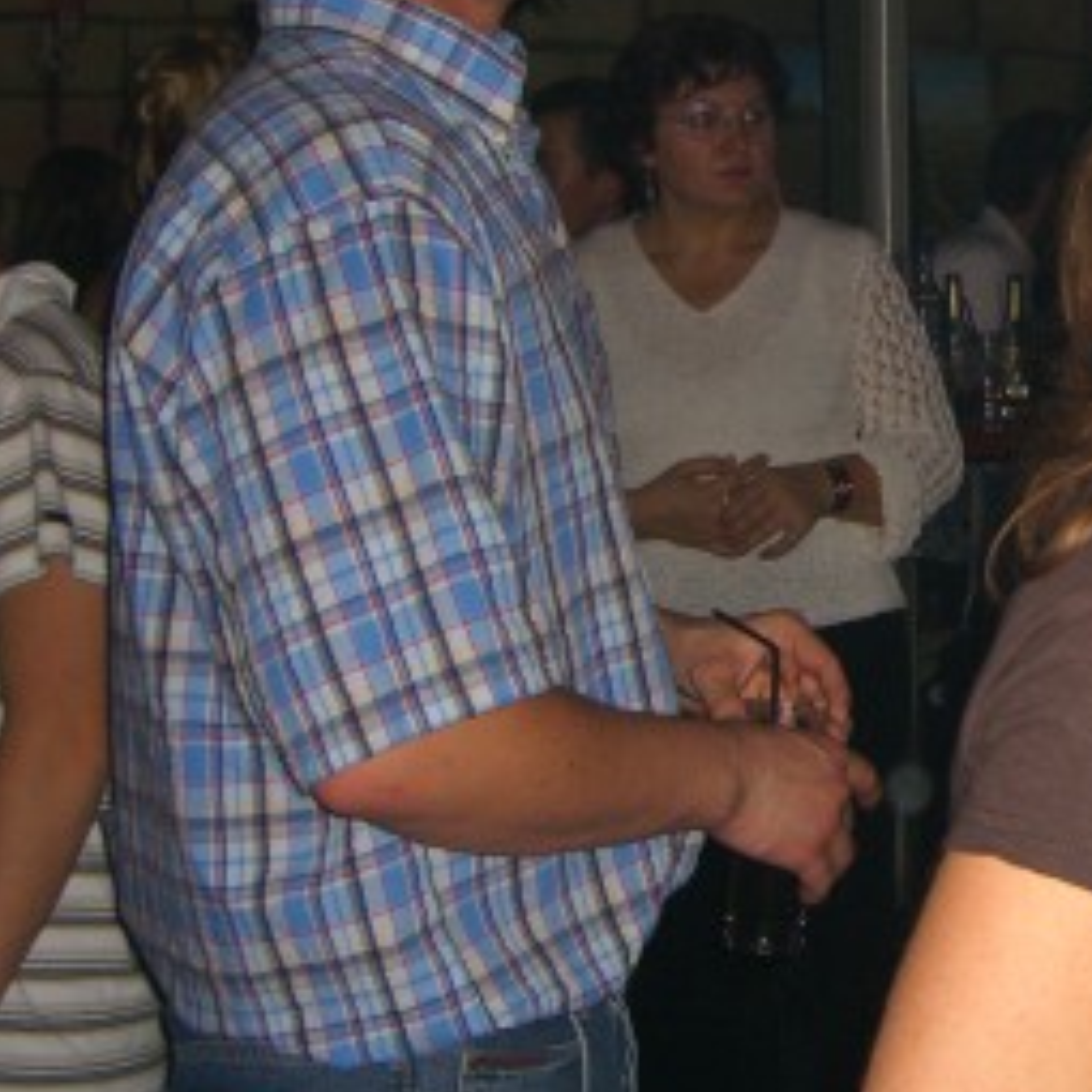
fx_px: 2820
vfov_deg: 21.9
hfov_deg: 20.8
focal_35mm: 79
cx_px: 1208
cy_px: 394
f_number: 2.8
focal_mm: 7.9
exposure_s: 1/60
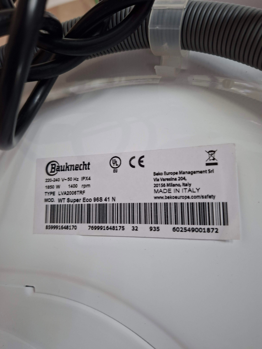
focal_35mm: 23
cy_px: 174
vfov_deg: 73.9
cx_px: 131
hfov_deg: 58.9
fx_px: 232
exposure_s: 1/33
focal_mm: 5.54
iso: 250
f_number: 1.8
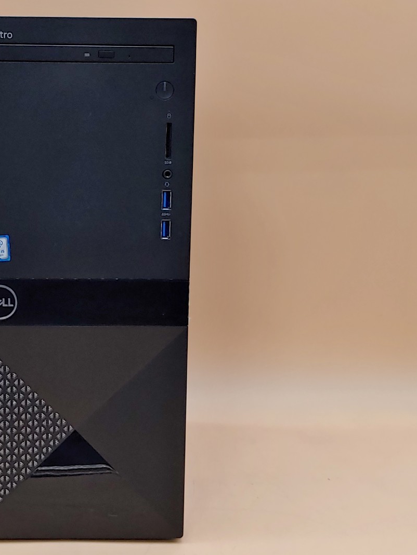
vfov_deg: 29.4
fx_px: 1060
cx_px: 84
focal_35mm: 66
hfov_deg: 22.0
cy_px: 280
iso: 50
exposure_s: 1/120
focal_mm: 4.36
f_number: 1.8
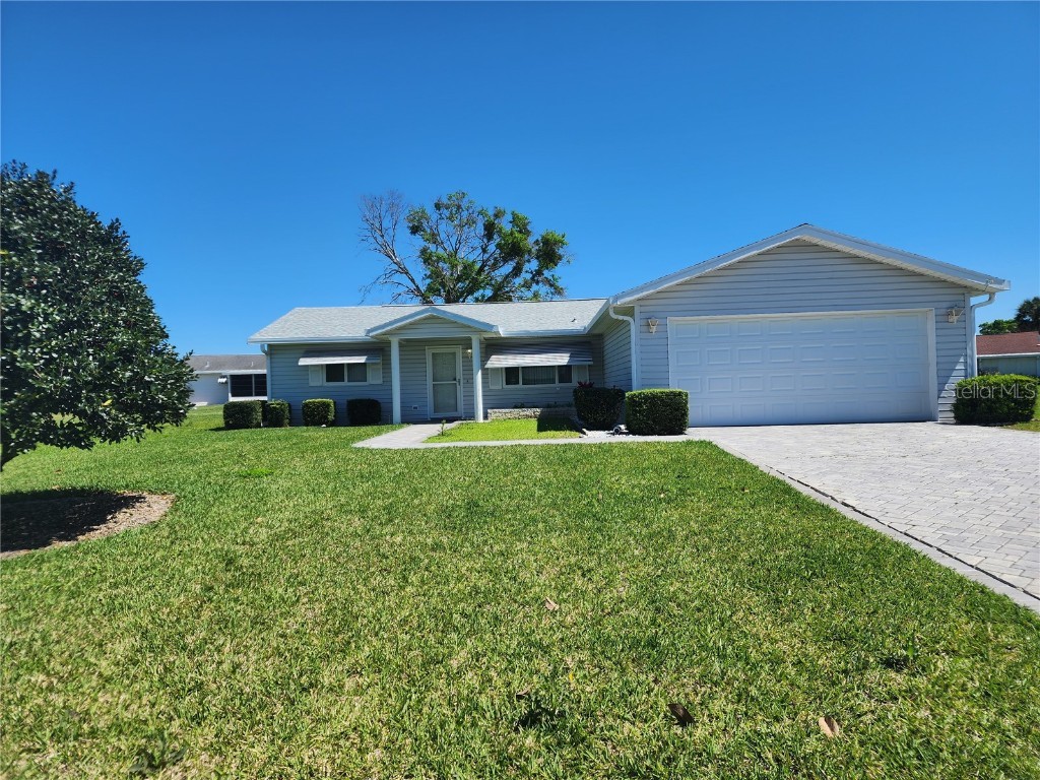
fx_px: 691
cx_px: 520
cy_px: 390
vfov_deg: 58.9
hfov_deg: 73.9
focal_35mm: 23
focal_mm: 6.4
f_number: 1.8
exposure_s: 1/1272
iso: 12
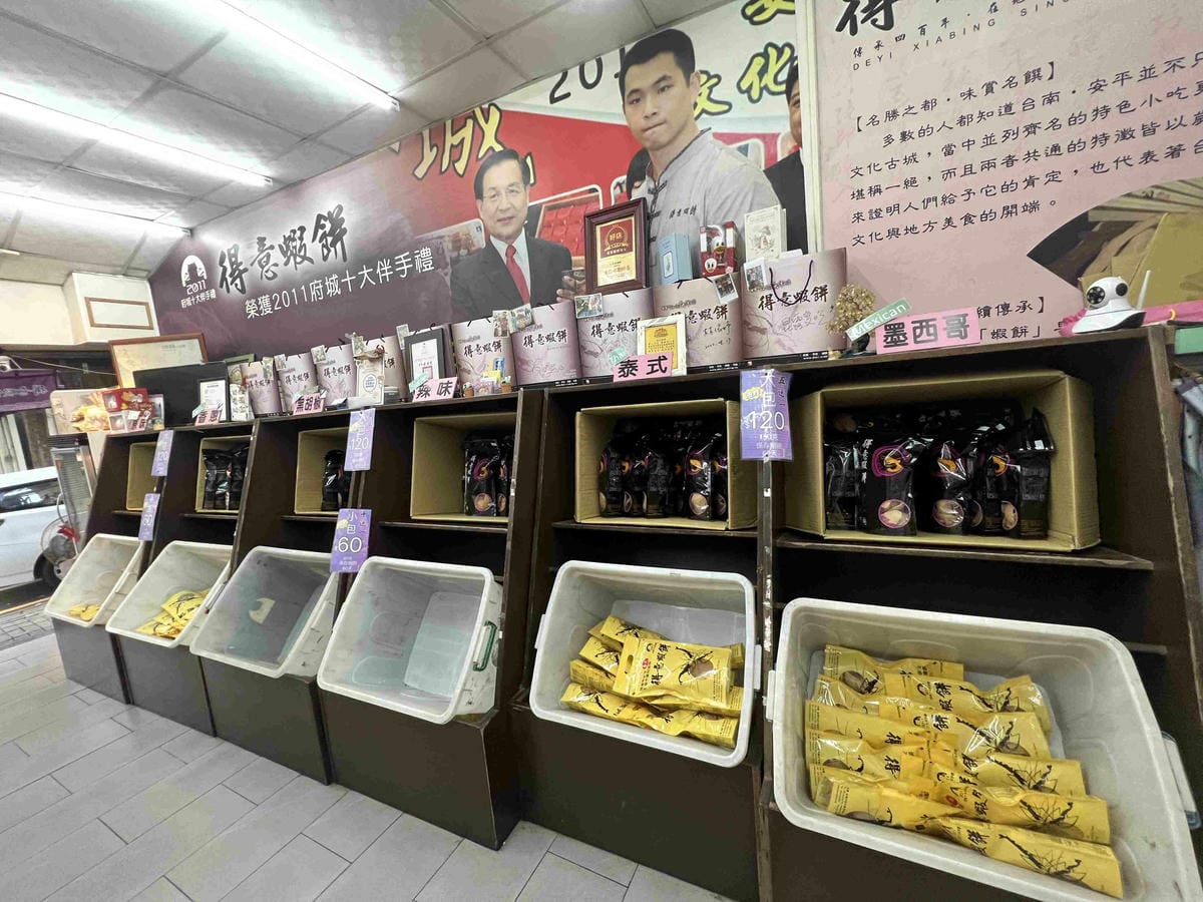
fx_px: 452
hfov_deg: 106.2
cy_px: 451
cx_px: 602
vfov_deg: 89.9
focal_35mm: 13
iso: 250
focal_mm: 1.57
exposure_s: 1/60
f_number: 1.8
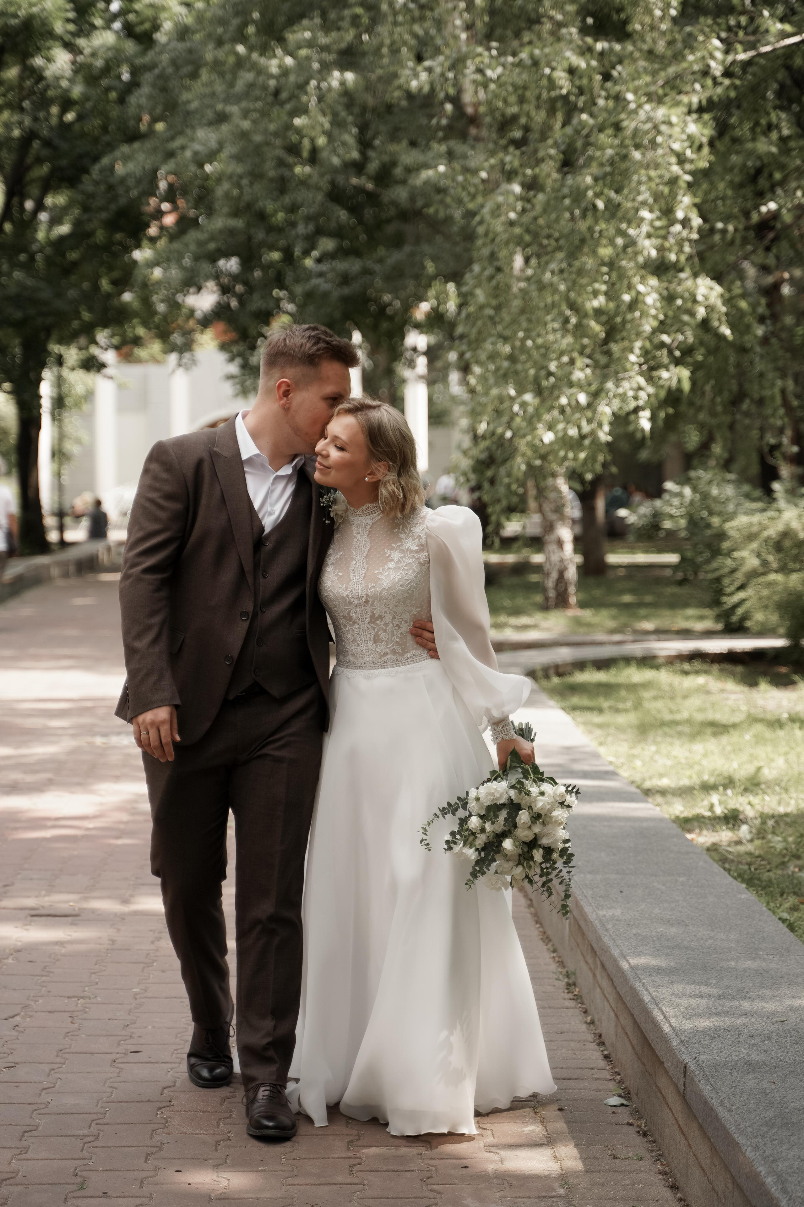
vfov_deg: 28.8
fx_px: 2345
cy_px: 604
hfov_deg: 19.5
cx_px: 402
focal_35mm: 70
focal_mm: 70
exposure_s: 1/640
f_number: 2.8
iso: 125
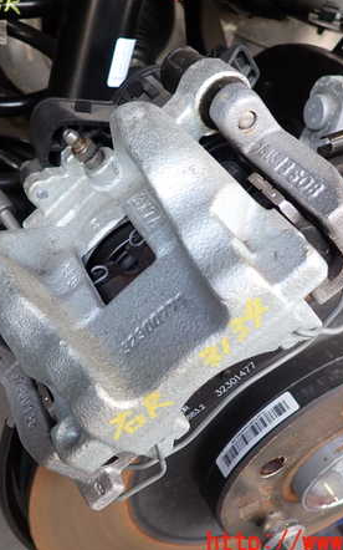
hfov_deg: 35.0
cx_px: 114
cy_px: 279
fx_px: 539
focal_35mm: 36
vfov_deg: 54.0
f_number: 2
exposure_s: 1/100
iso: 200
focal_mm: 4.5
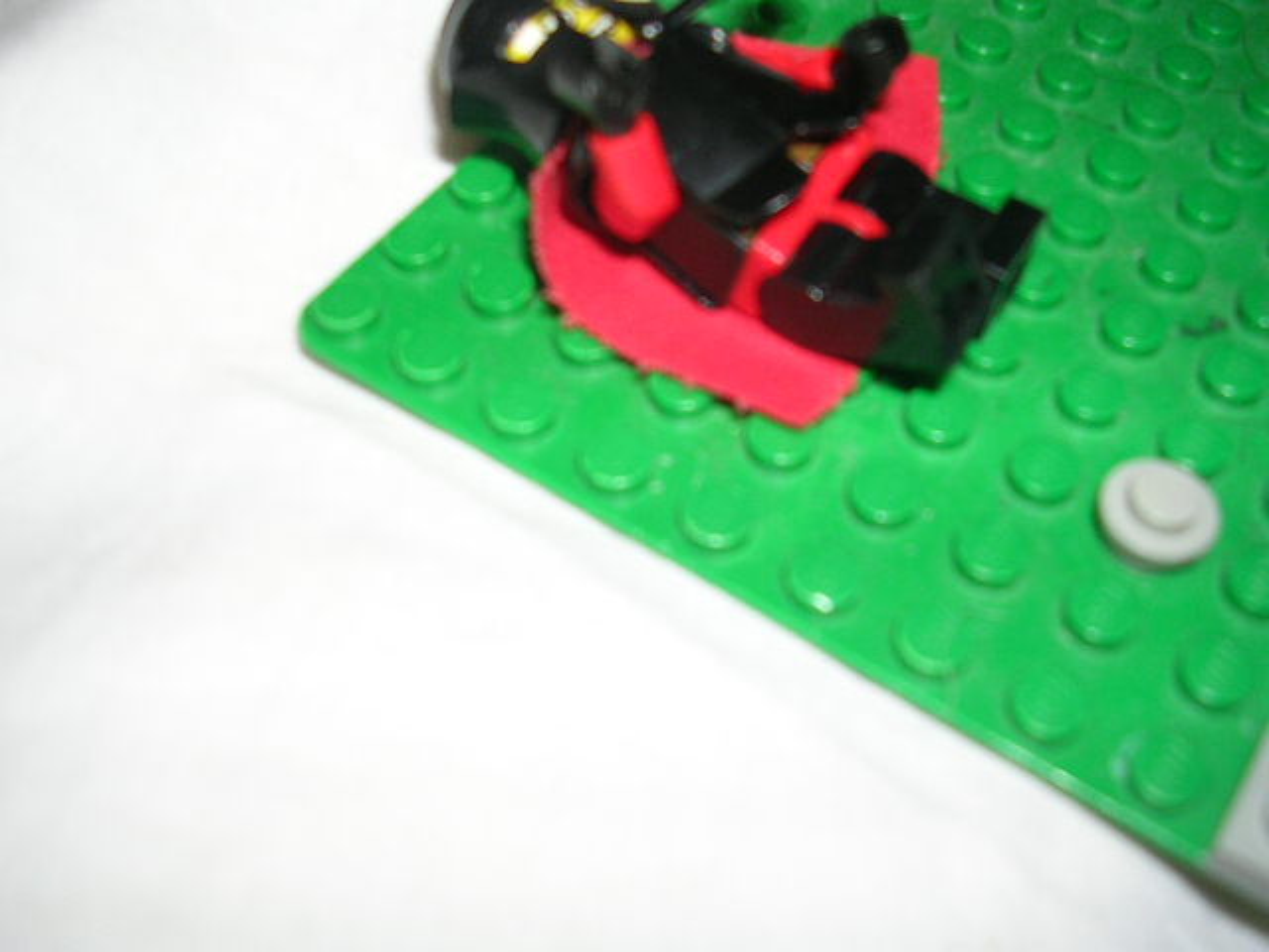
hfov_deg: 49.0
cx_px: 634
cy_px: 476
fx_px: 1393
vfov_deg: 37.7
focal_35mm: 38
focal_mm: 5.8
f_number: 2.8
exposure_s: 1/60.1
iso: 50
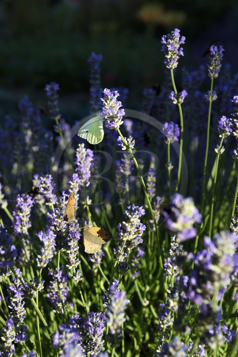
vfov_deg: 28.8
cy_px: 178
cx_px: 119
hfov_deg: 19.5
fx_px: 694
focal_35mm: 70
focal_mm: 70
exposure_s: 1/160
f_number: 9
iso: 200
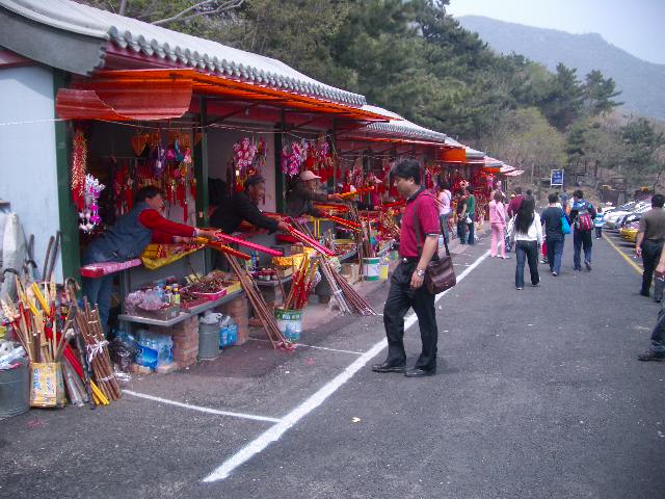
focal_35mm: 35
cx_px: 332
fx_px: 672
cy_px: 250
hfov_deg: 52.6
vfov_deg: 40.7
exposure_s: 1/800
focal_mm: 5.8
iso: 50
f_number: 2.6
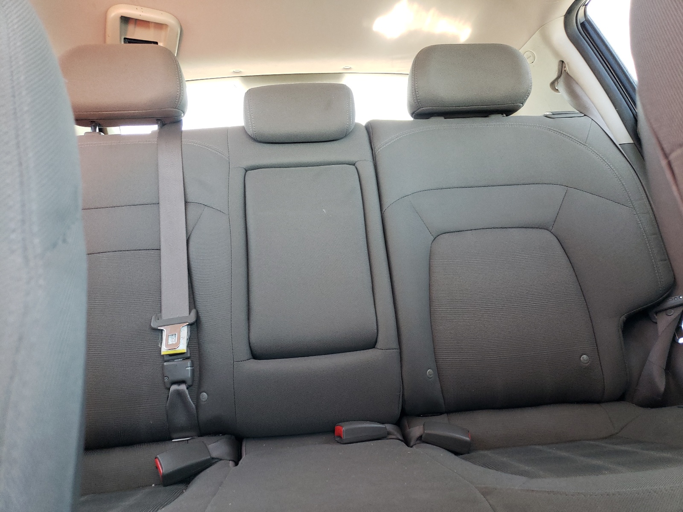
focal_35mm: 26
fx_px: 513
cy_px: 256
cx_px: 342
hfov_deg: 67.3
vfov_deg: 53.1
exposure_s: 1/60.2
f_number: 1.5
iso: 162
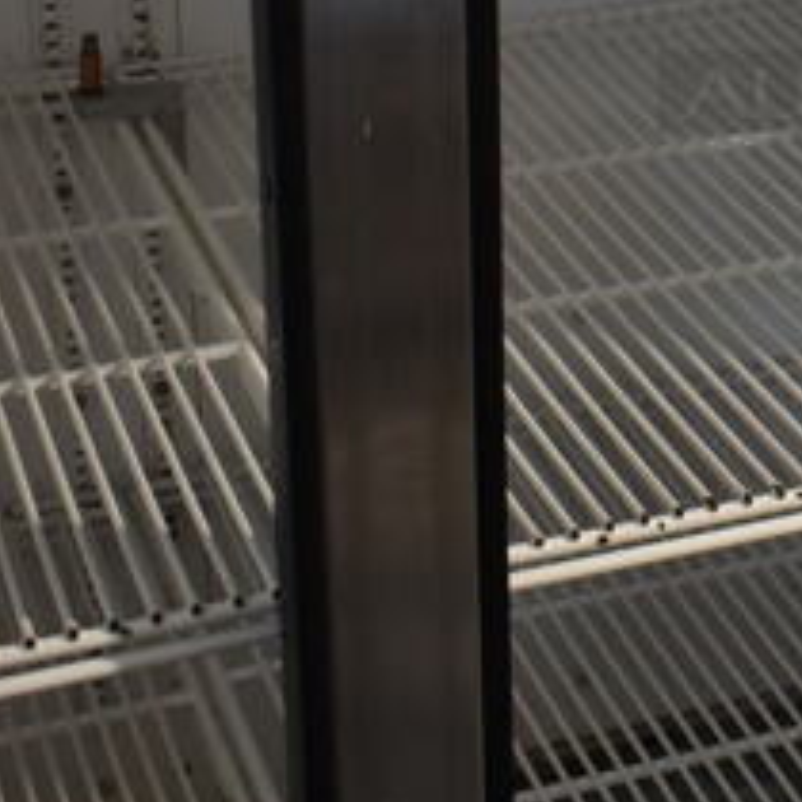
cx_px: 1085
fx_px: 2621
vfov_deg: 16.9
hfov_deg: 16.3
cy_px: -67
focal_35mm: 100
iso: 900
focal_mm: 18
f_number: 3.5
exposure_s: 1/30
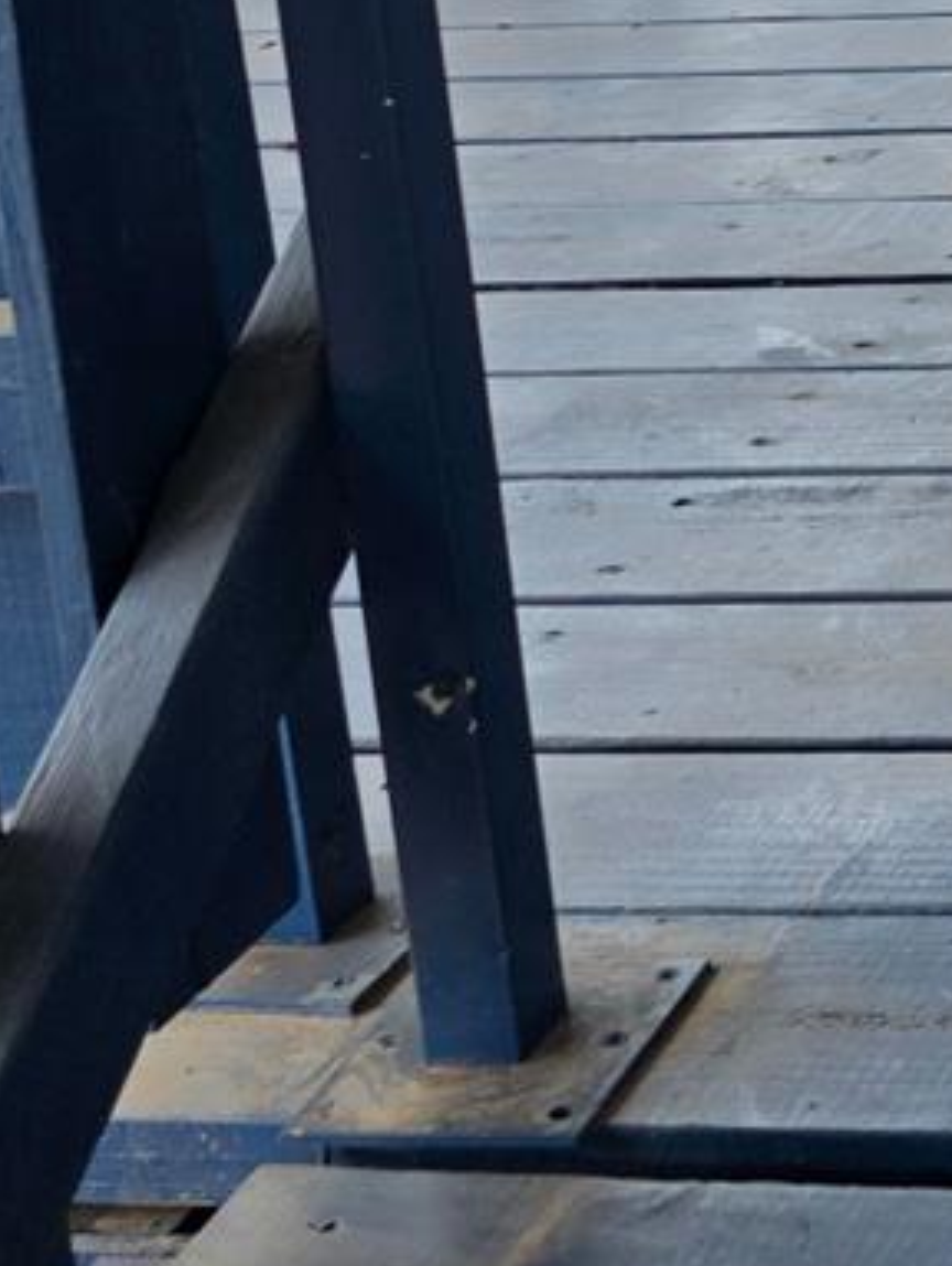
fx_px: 3295
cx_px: 1849
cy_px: -192
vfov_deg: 20.5
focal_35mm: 90
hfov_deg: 14.1
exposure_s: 1/180
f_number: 1.7
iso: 80
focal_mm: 6.3
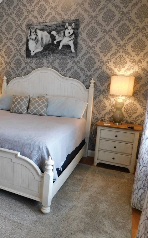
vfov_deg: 58.1
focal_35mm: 33
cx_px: 14
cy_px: 118
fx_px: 213
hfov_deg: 35.9
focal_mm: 4
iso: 280
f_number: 3
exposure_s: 1/30
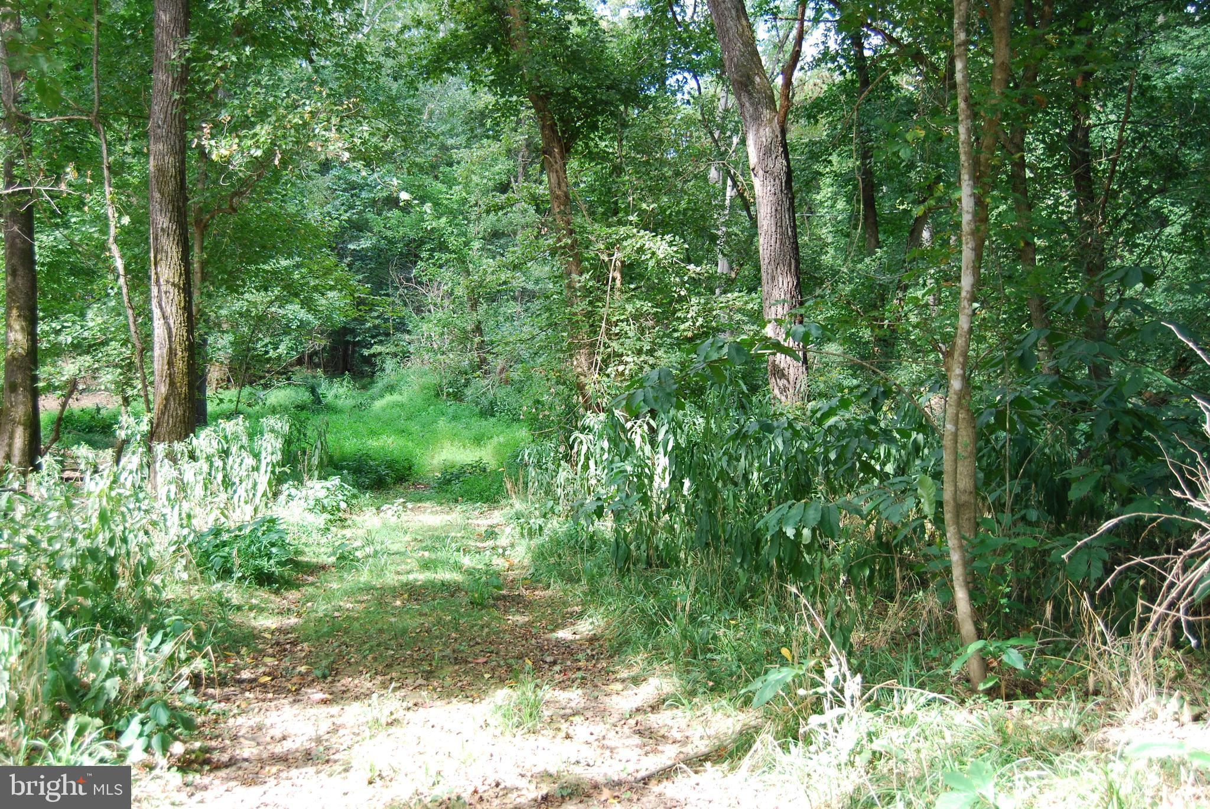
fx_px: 1312
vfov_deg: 34.3
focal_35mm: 39
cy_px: 404
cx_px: 605
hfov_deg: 49.5
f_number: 4.5
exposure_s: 1/60
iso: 200
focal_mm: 26
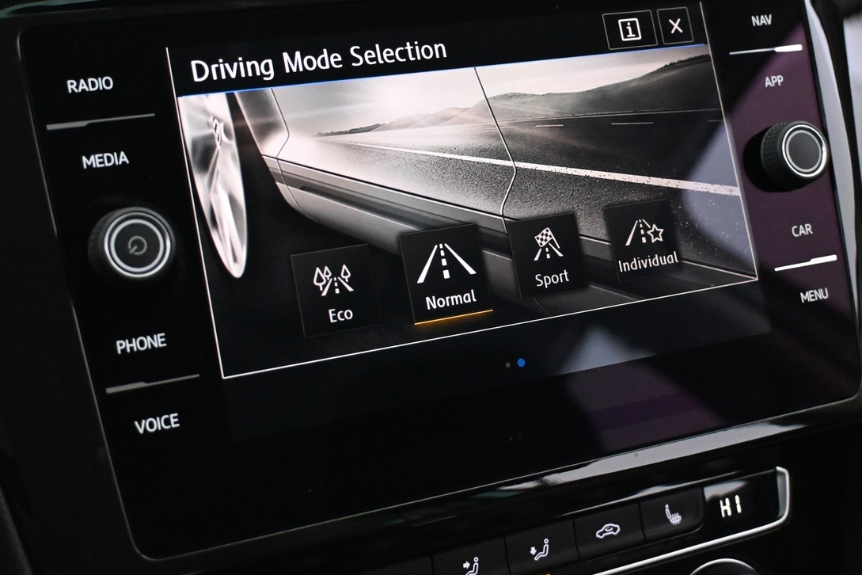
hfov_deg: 34.5
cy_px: 203
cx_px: 444
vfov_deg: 23.3
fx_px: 1389
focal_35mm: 58
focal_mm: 26
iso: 5000
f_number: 4.5
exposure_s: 1/60
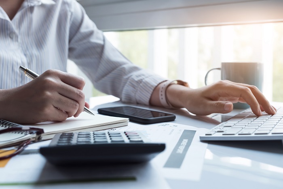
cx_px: 142
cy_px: 94
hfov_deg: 48.5
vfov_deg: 33.4
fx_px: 314
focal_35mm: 40
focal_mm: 26.6
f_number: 3.6
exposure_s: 1/25
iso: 800
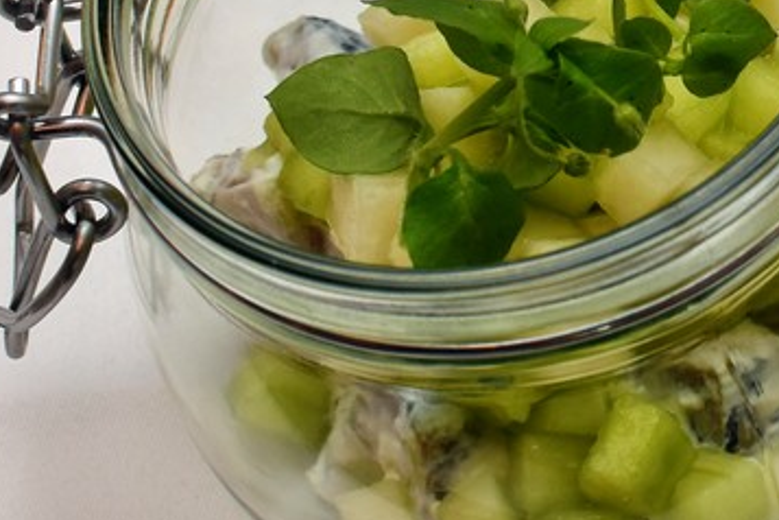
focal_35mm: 132
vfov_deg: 10.3
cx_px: 918
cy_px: 0
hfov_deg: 15.0
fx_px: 2862
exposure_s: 1/200
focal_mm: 35
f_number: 7.1
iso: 400
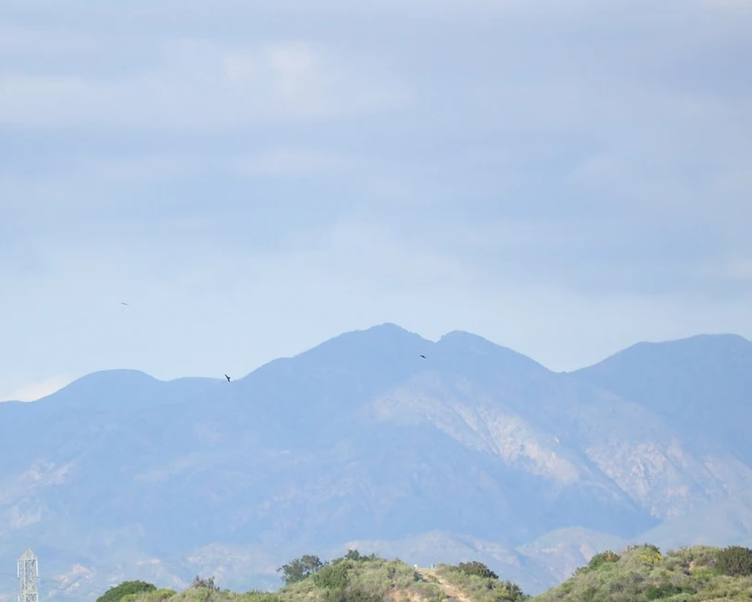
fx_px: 12600
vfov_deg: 2.7
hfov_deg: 3.4
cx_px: 233
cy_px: 465
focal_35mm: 566
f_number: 5.6
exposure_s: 1/500
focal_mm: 200
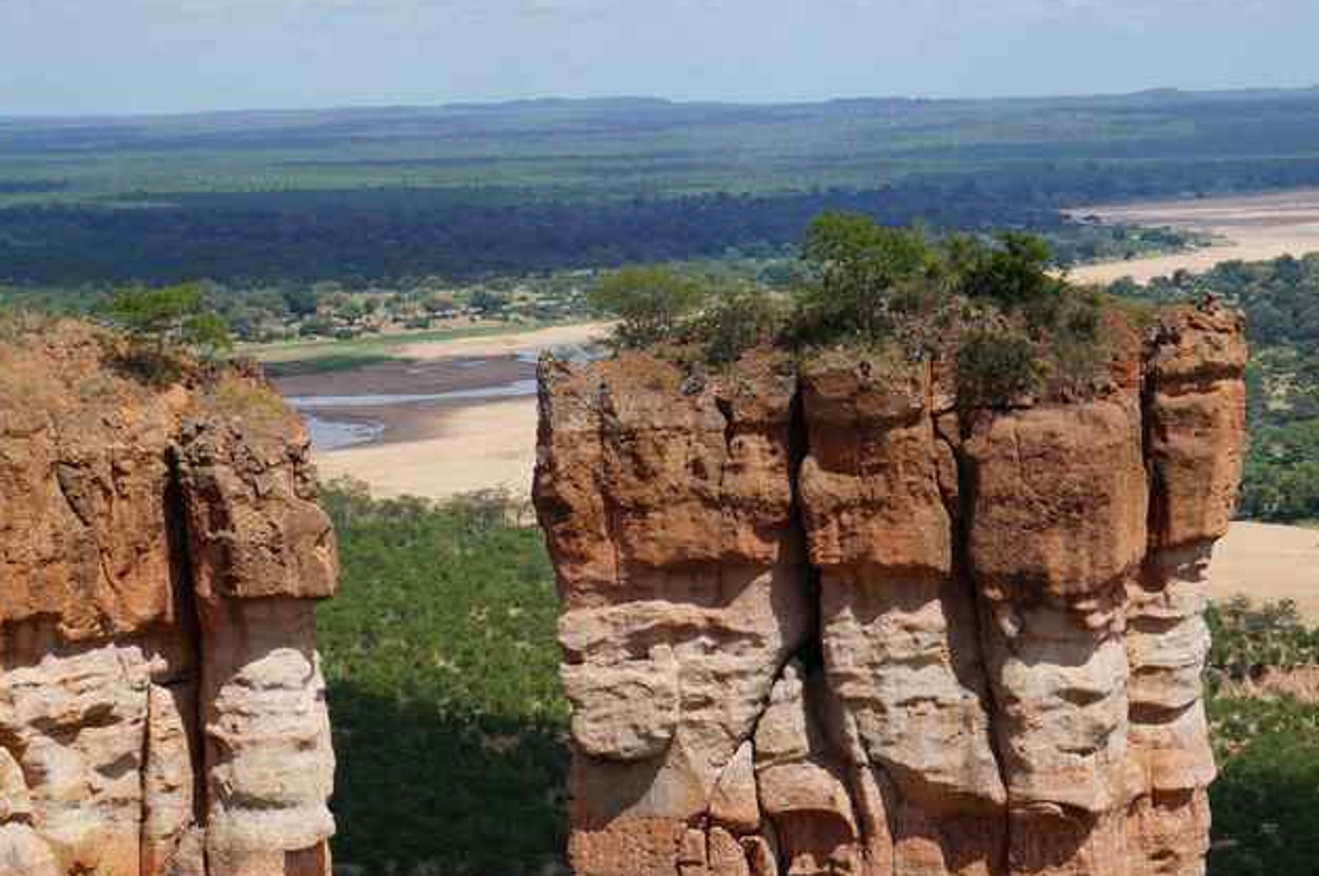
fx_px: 3865
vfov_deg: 12.9
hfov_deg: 19.4
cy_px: 550
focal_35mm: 106
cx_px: 654
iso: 200
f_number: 13
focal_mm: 55
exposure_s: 1/320
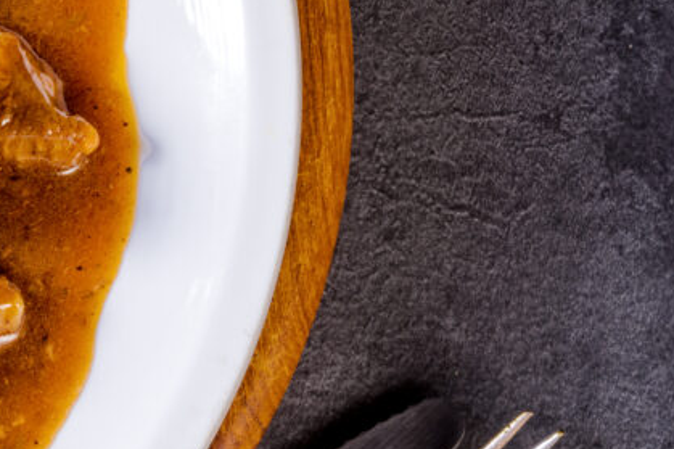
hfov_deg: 11.6
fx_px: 3219
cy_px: 136
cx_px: -204
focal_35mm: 172
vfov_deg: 8.0
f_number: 13
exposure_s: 1/160
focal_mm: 60
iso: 64
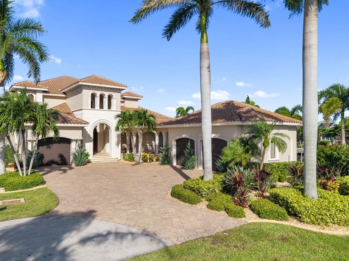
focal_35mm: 27
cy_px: 121
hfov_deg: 65.2
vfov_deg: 51.3
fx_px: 272
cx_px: 158
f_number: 1.8
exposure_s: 1/640
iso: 100
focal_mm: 8.67
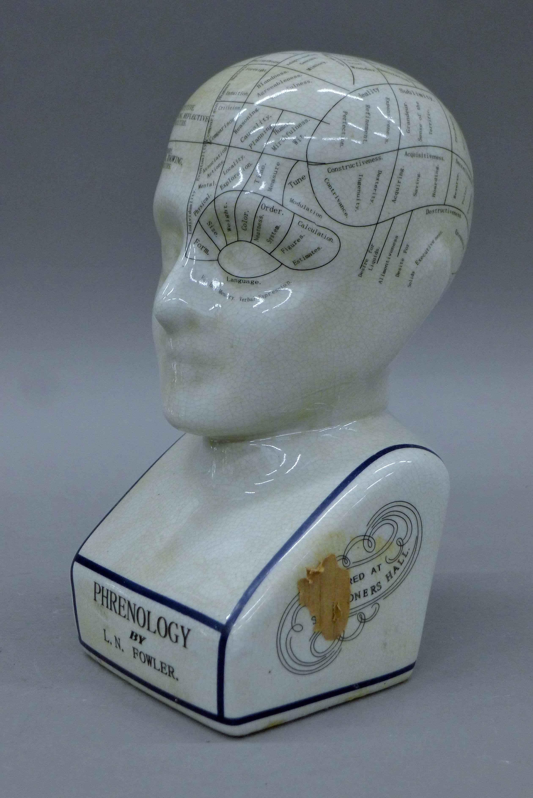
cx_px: 266
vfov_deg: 33.4
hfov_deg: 22.6
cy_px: 399
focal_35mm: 60
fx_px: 1331
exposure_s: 1/80
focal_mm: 12.8
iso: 400
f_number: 2.8
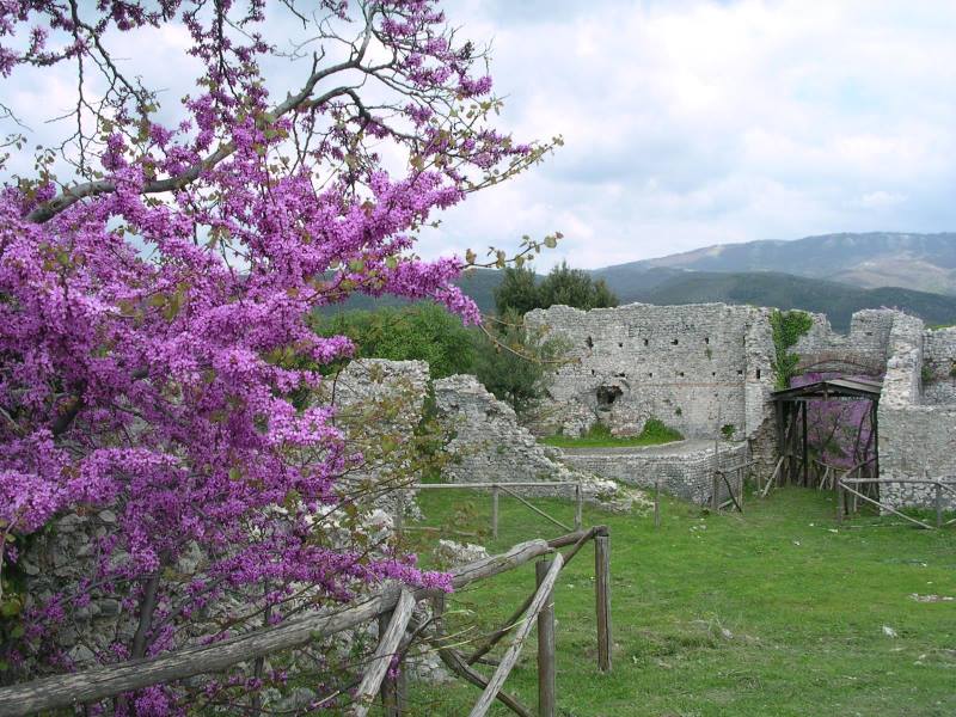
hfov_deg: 50.1
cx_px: 478
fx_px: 1022
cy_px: 358
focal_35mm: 37
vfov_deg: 38.7
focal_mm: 5.6
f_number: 4.5
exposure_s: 1/257
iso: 100
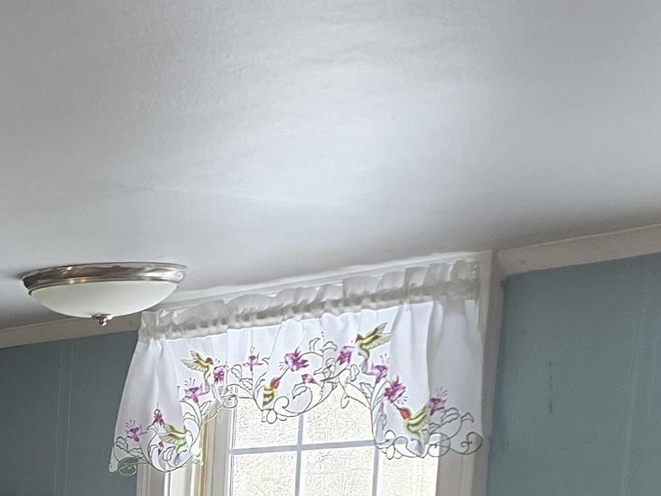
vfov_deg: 15.1
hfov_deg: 18.1
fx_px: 1719
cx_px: -461
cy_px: 758
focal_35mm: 90
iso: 125
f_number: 1.7
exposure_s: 1/120
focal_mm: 6.3
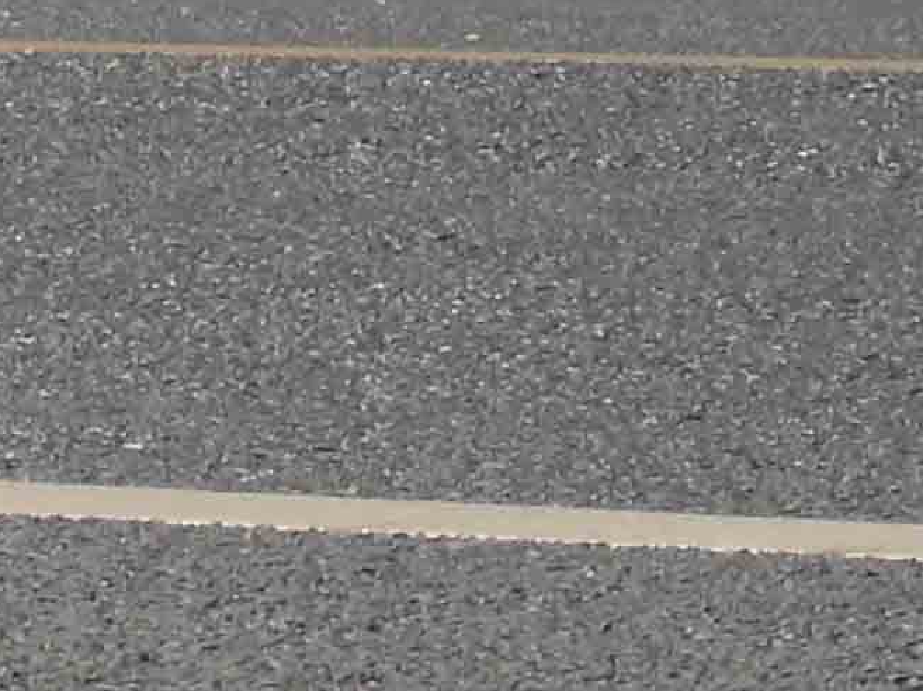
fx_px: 13644
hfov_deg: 3.9
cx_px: 598
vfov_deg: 2.9
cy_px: -926
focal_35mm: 512
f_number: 13.9
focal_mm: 17.1
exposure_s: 1/90
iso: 80
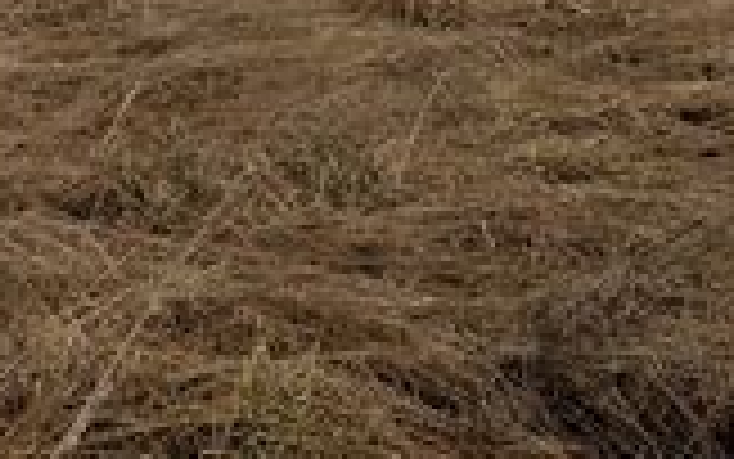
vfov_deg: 13.8
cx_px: -365
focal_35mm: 88
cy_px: -277
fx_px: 1761
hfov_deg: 20.3
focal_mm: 4.38
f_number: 1.73
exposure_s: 1/441
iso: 53
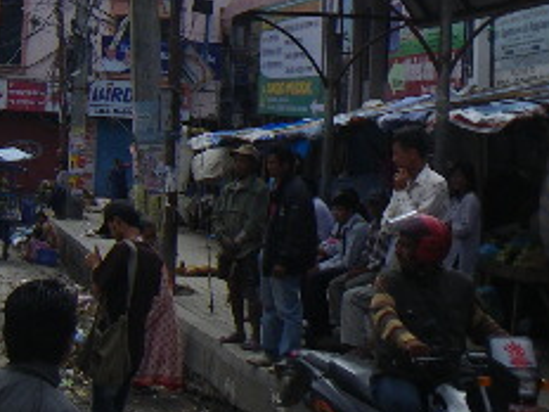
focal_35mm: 103
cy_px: 7
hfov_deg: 16.8
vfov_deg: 14.2
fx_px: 1634
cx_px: -337
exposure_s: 1/500
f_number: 3.5
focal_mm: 5
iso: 50
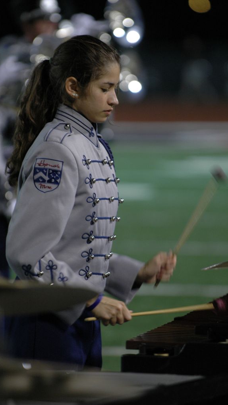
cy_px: 203
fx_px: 3384
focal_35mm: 315
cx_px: 119
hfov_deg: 3.9
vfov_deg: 6.9
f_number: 2.8
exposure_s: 1/60
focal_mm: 200
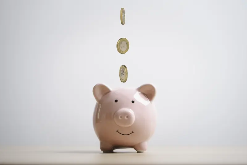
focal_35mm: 90
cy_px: 82
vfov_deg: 15.2
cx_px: 124
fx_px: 617
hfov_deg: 22.6
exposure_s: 1/200
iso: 200
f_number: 4
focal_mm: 90
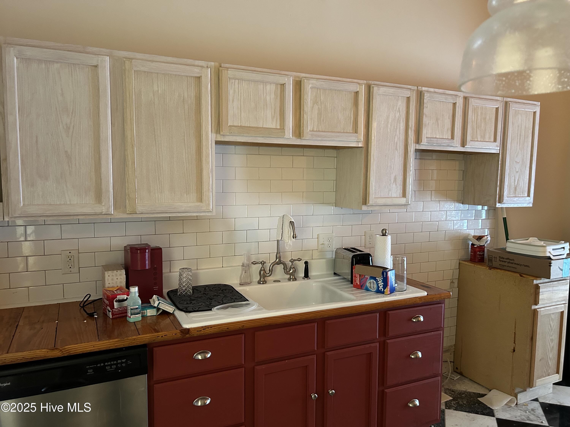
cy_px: 214
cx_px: 285
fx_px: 428
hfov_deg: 67.3
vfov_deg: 53.1
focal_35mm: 26
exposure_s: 1/40
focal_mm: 5.7
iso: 400
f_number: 1.5
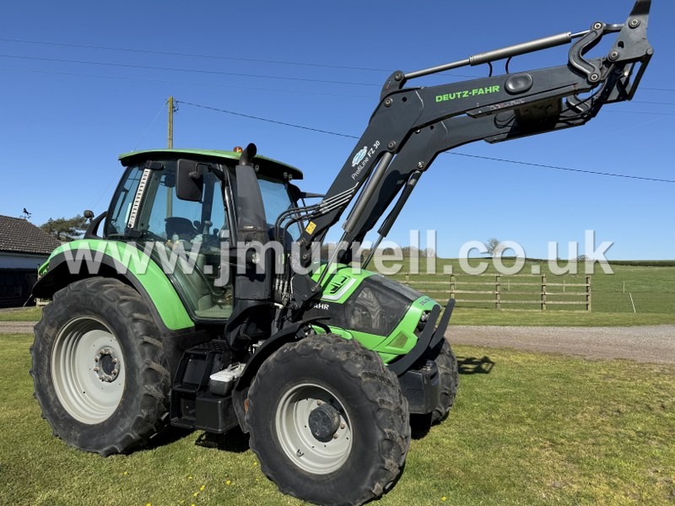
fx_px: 468
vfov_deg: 56.8
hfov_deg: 71.6
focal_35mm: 24
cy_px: 253
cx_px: 338
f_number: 1.78
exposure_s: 1/4673
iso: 80
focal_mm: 6.76
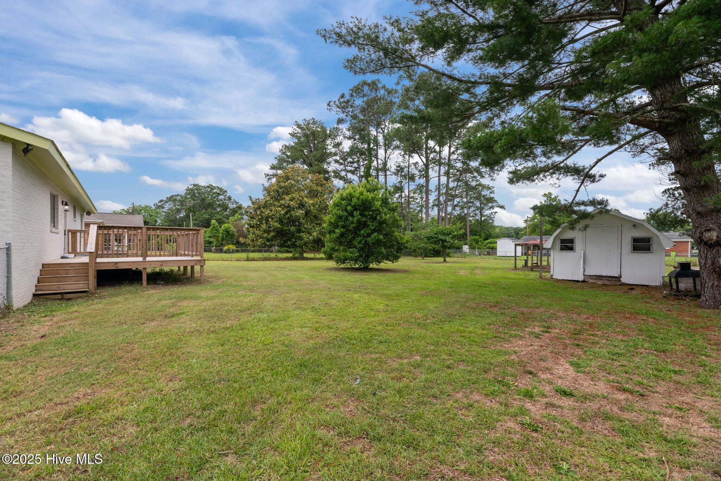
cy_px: 240
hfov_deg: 104.3
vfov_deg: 81.2
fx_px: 280
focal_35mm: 14
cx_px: 360
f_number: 10
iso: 400
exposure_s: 1/100
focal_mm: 14
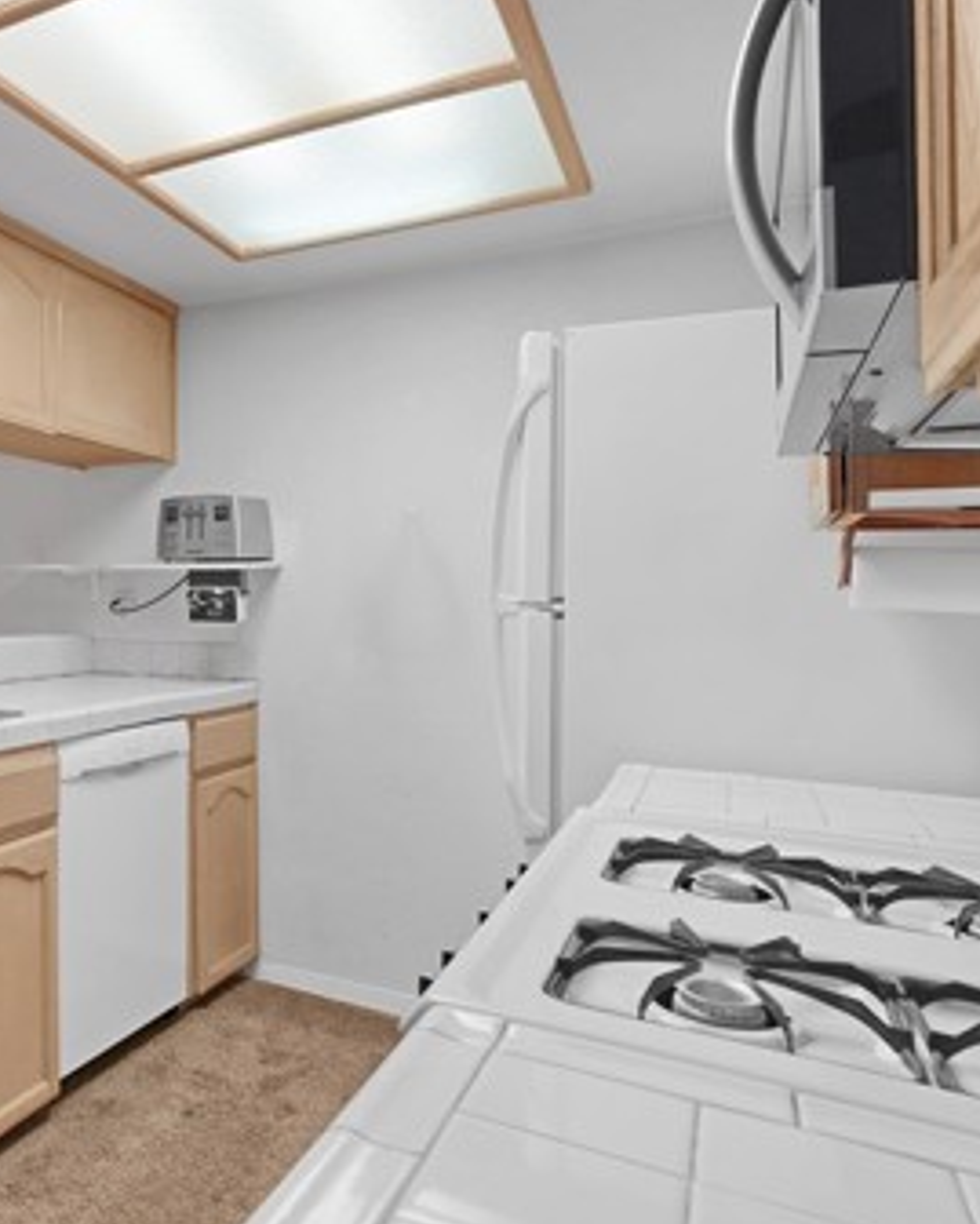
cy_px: 585
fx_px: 906
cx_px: 149
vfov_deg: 68.1
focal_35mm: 25
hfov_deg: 51.9
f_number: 8
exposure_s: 1/40
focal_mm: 14
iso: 100
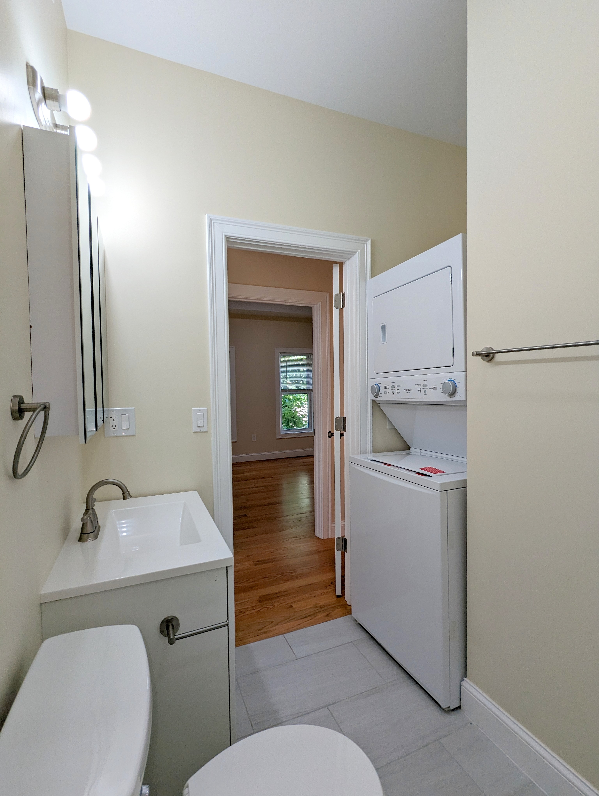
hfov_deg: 78.2
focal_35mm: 16
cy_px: 398
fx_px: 368
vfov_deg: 94.4
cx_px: 300
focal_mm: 2.35
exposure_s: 1/120
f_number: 2.2
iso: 52
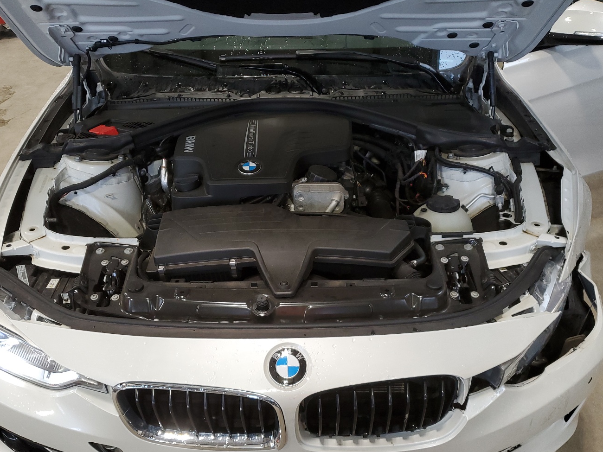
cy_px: 275
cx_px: 291
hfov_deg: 56.8
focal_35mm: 32
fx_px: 557
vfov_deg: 43.9
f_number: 1.5
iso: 85
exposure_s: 1/60.2
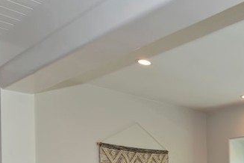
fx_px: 319
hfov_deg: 32.7
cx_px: 308
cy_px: 183
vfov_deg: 26.2
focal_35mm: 47
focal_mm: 10
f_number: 8
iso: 125
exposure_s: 1/30
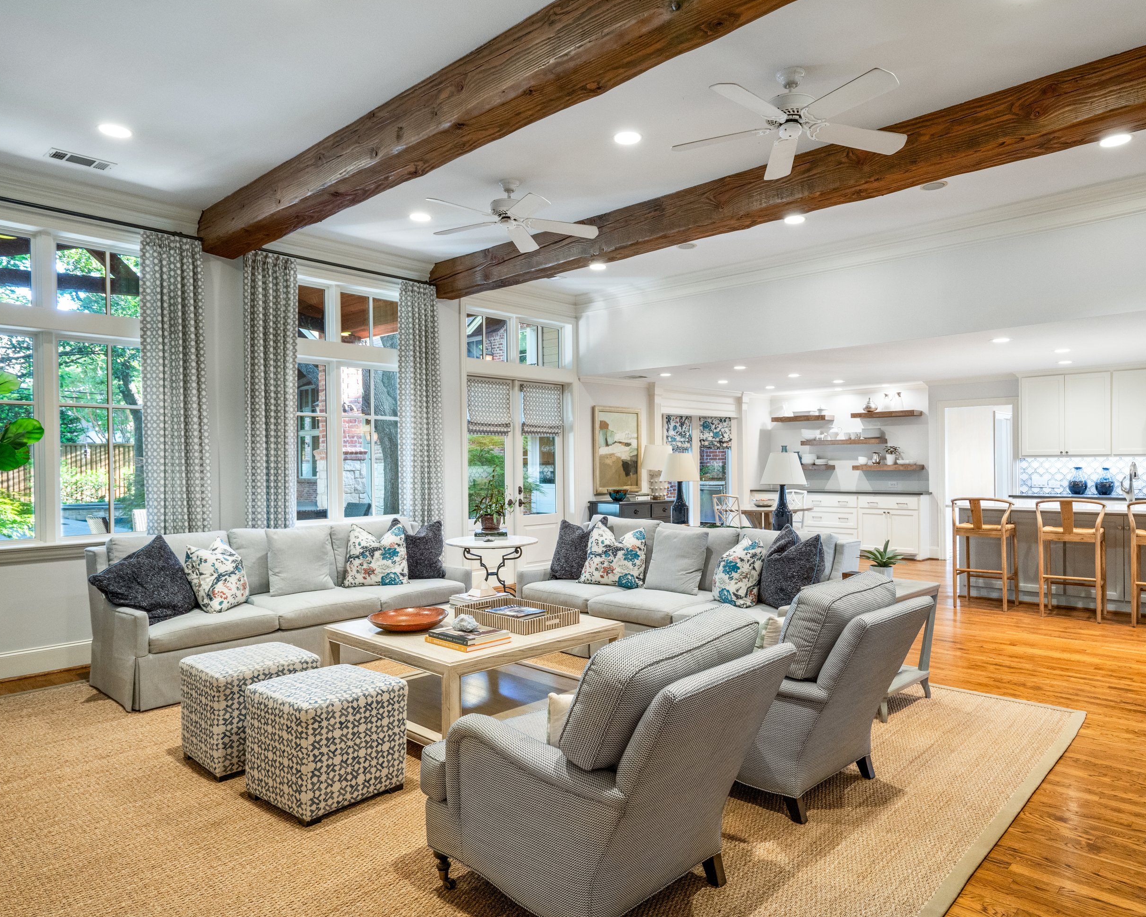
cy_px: 467
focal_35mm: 22
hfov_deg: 74.9
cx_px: 617
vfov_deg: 63.1
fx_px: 746
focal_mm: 19
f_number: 5.6
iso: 800
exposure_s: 1/10
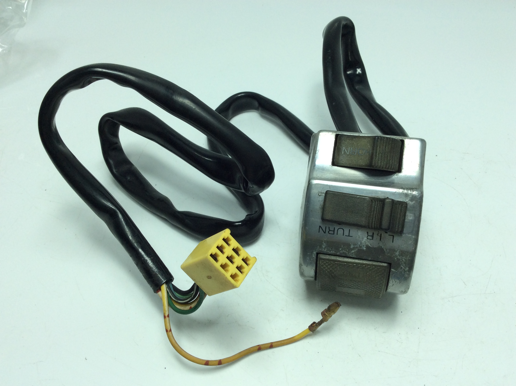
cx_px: 258
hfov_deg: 56.9
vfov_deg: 44.1
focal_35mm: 32
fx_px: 476
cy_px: 193
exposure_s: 1/447
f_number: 2.4
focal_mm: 3.3
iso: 32
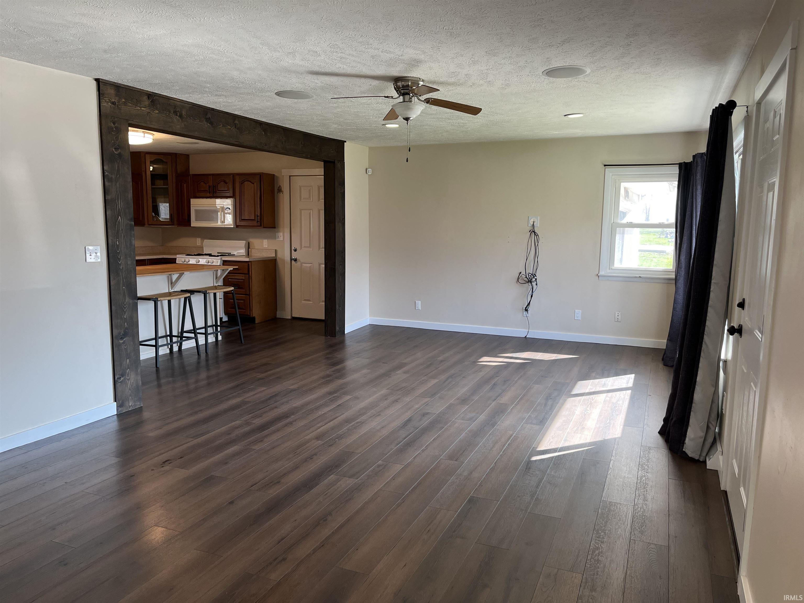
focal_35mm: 26
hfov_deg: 67.3
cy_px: 302
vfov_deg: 53.1
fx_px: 604
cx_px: 402
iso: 64
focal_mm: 5.1
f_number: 1.6
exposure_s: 1/120
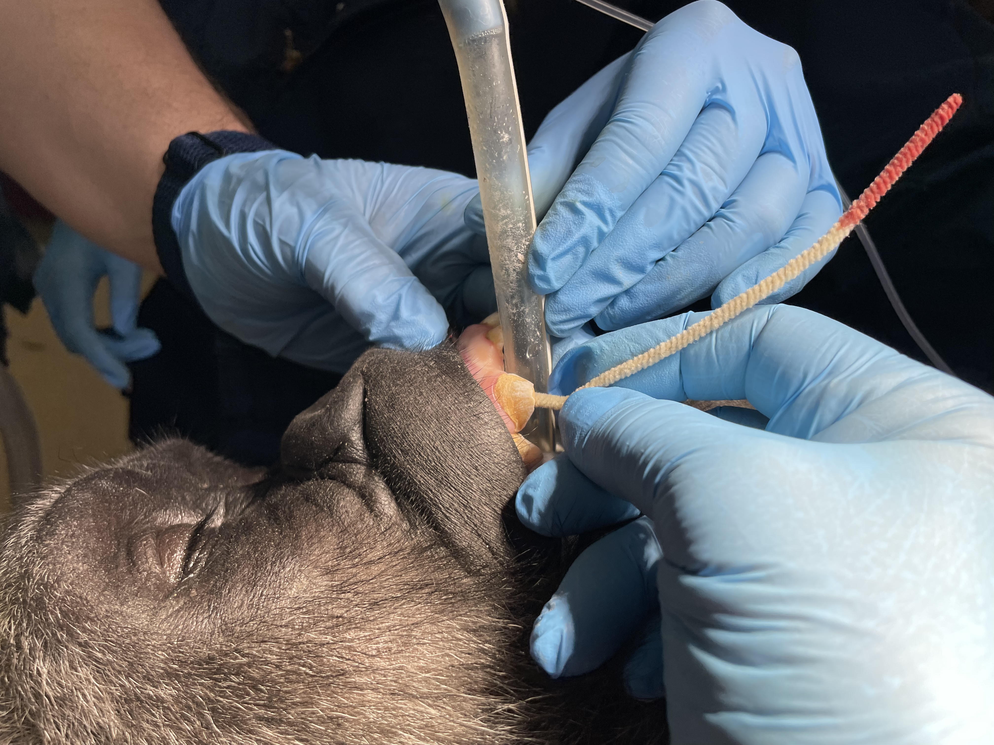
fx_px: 747
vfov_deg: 53.1
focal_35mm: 26
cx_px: 497
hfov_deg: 67.3
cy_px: 372
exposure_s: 1/615
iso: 32
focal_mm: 4.2
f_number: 1.6
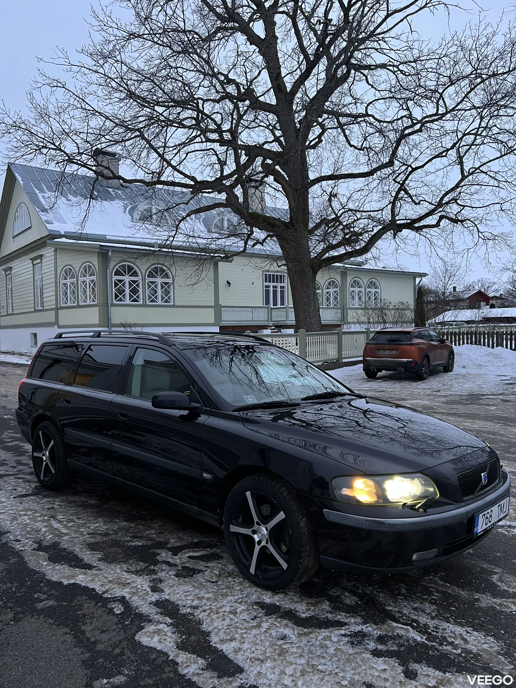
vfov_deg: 67.3
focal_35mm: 26
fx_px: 517
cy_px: 344
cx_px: 258
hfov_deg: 53.1
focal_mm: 5.7
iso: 200
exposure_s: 1/60
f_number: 1.5
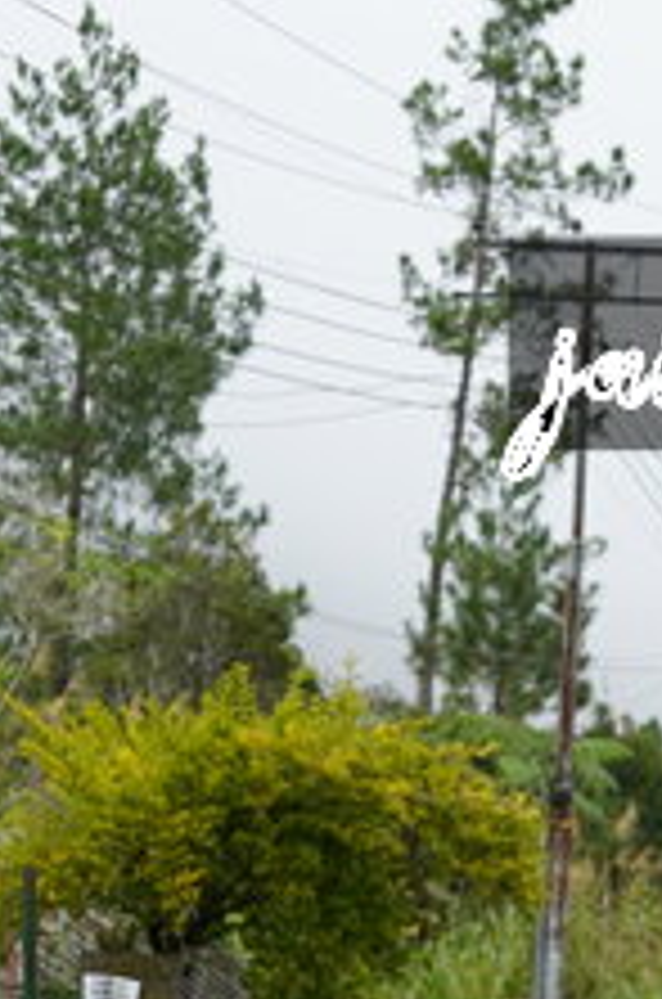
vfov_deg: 9.0
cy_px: 929
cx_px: 831
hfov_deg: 6.0
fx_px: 6290
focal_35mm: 227
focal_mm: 42
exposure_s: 1/500
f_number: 2.8
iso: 100
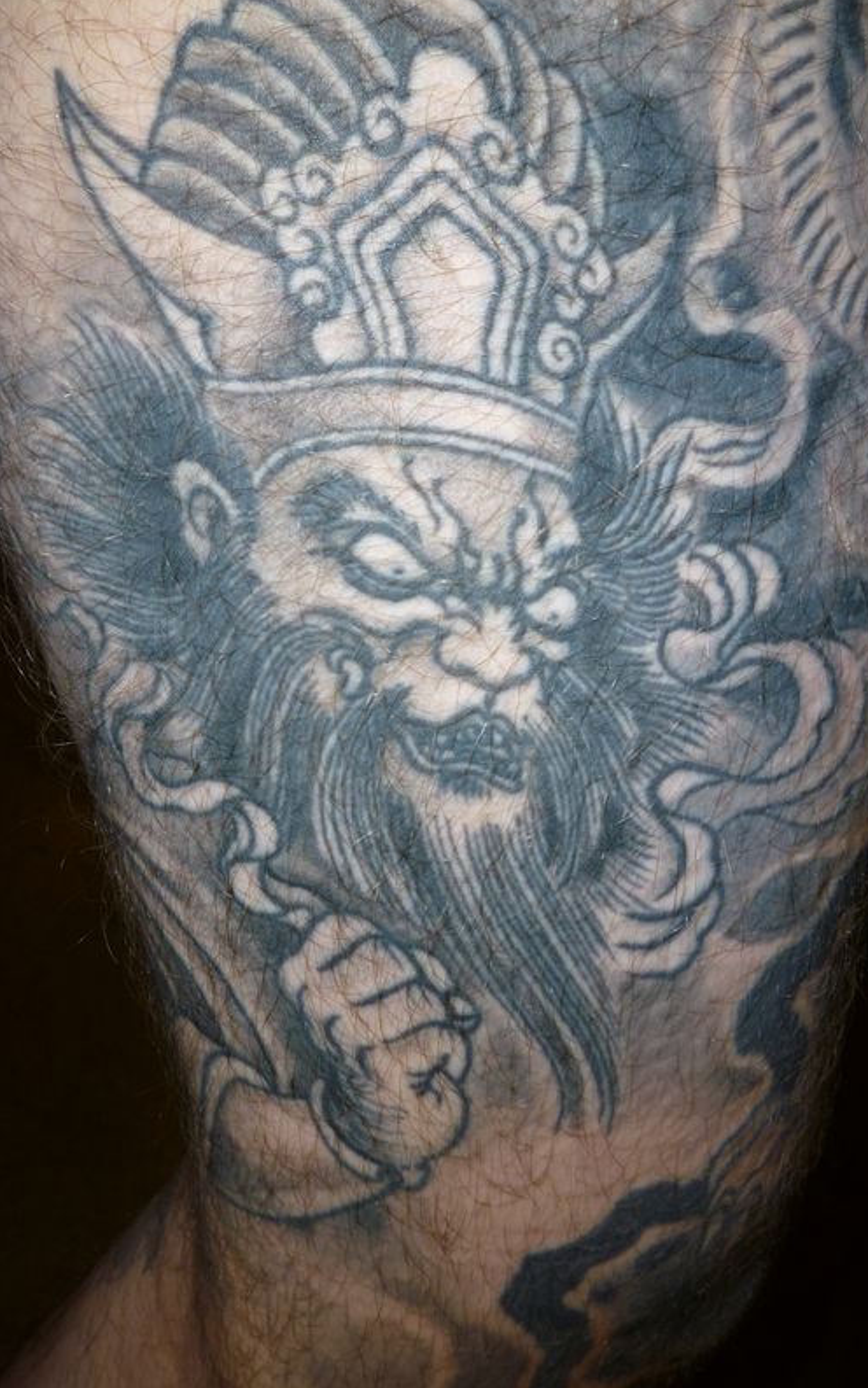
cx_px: 438
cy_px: 691
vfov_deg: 61.2
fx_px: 1173
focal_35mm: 31
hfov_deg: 40.6
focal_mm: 5.2
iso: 100
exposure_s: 1/30
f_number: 4
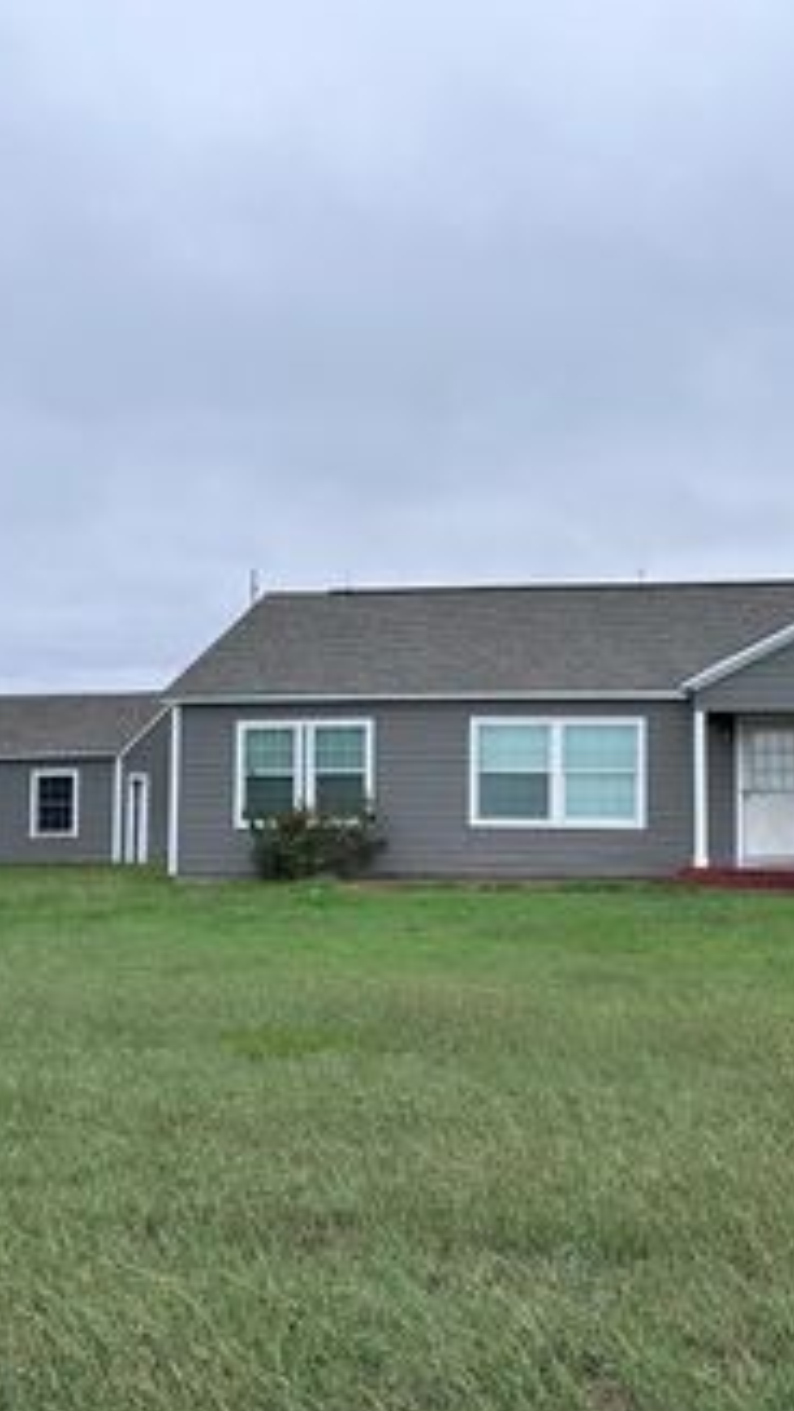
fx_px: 1497
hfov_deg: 29.5
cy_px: 723
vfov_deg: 50.5
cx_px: 539
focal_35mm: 40
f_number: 1.78
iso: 80
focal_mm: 6.86
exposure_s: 1/1009
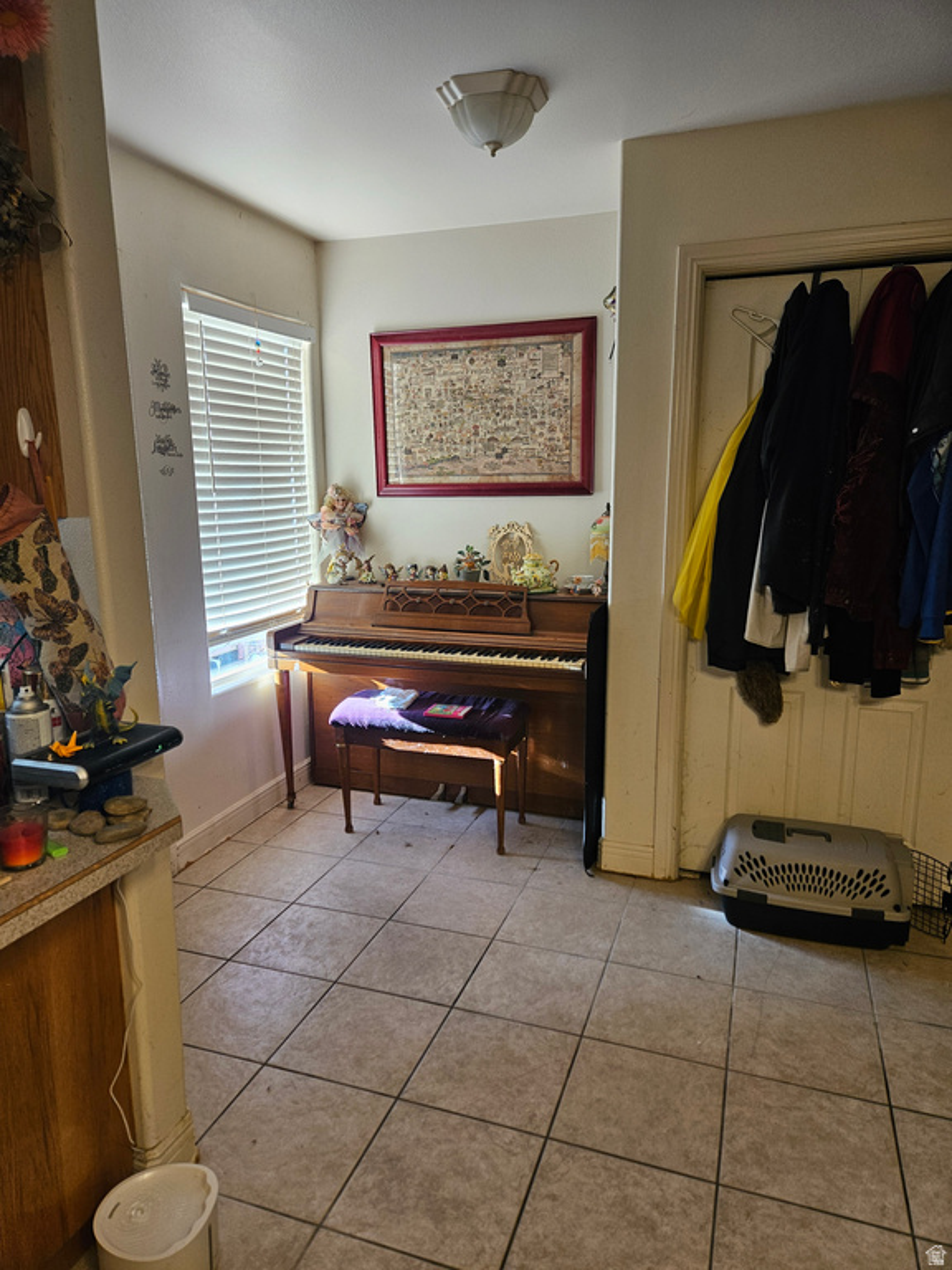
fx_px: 843
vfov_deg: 73.9
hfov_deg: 58.9
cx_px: 476
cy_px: 635
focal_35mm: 23
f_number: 1.8
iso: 125
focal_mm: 5.4
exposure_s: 1/120
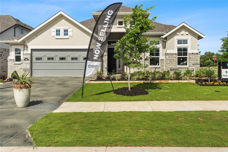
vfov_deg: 42.3
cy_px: 76
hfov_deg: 60.3
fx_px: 196
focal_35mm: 31
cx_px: 114
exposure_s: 1/1600
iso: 1250
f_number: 8
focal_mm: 31
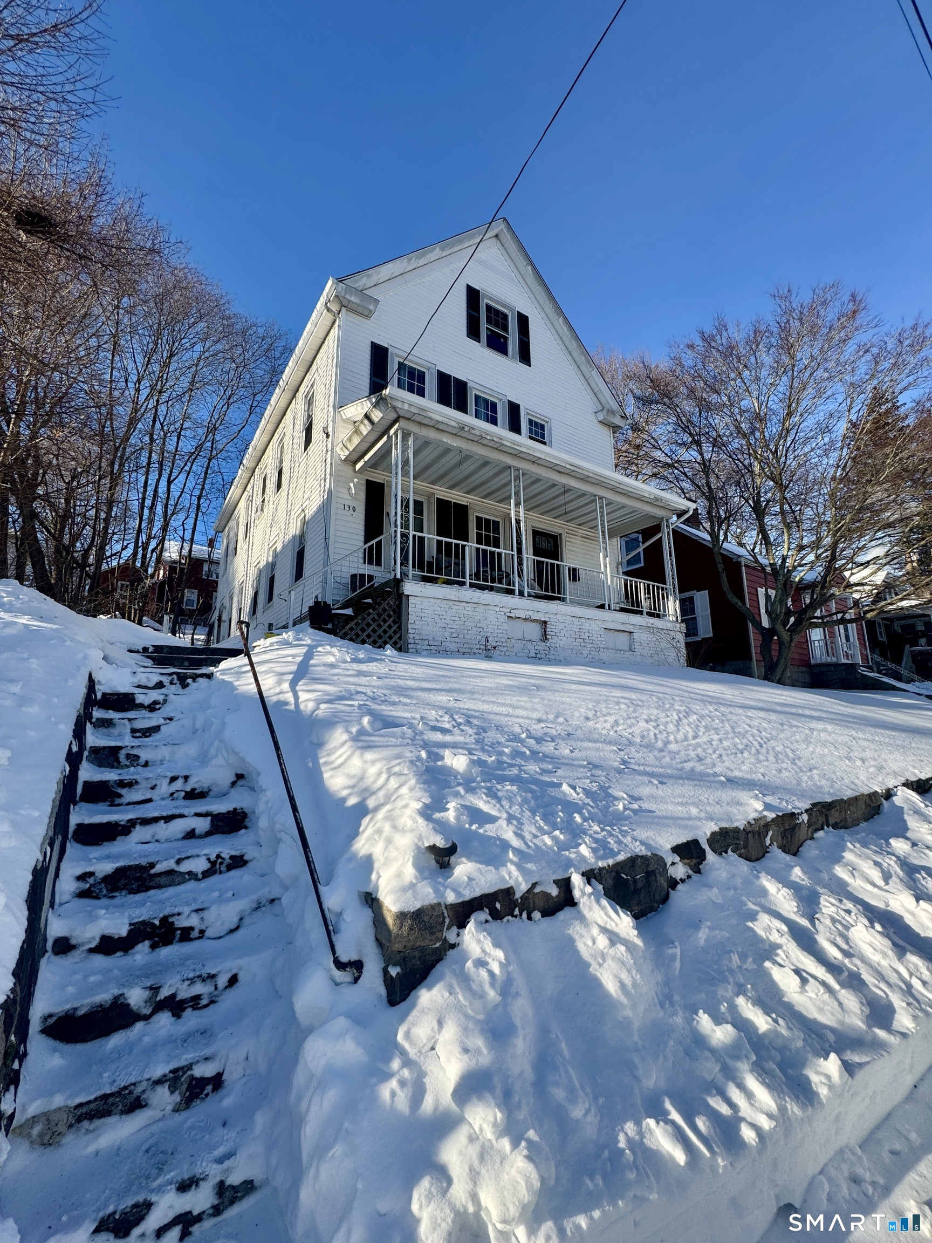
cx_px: 466
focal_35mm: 14
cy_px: 622
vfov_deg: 102.1
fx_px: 503
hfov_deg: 85.7
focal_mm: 2.22
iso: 50
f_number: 2.2
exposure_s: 1/2028
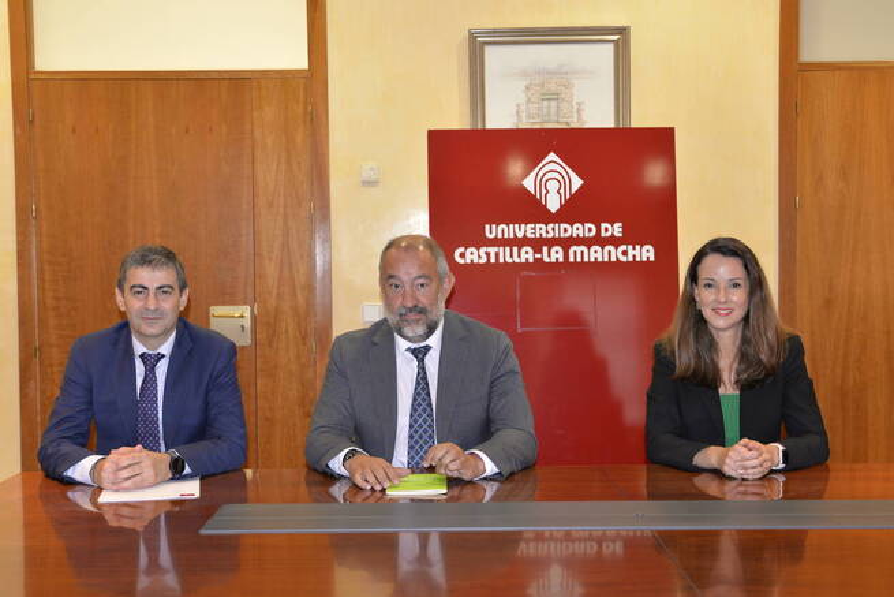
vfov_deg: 28.1
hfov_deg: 41.1
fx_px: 1192
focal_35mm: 48
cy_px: 298
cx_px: 447
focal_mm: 48
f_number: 5
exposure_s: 1/60
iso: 800
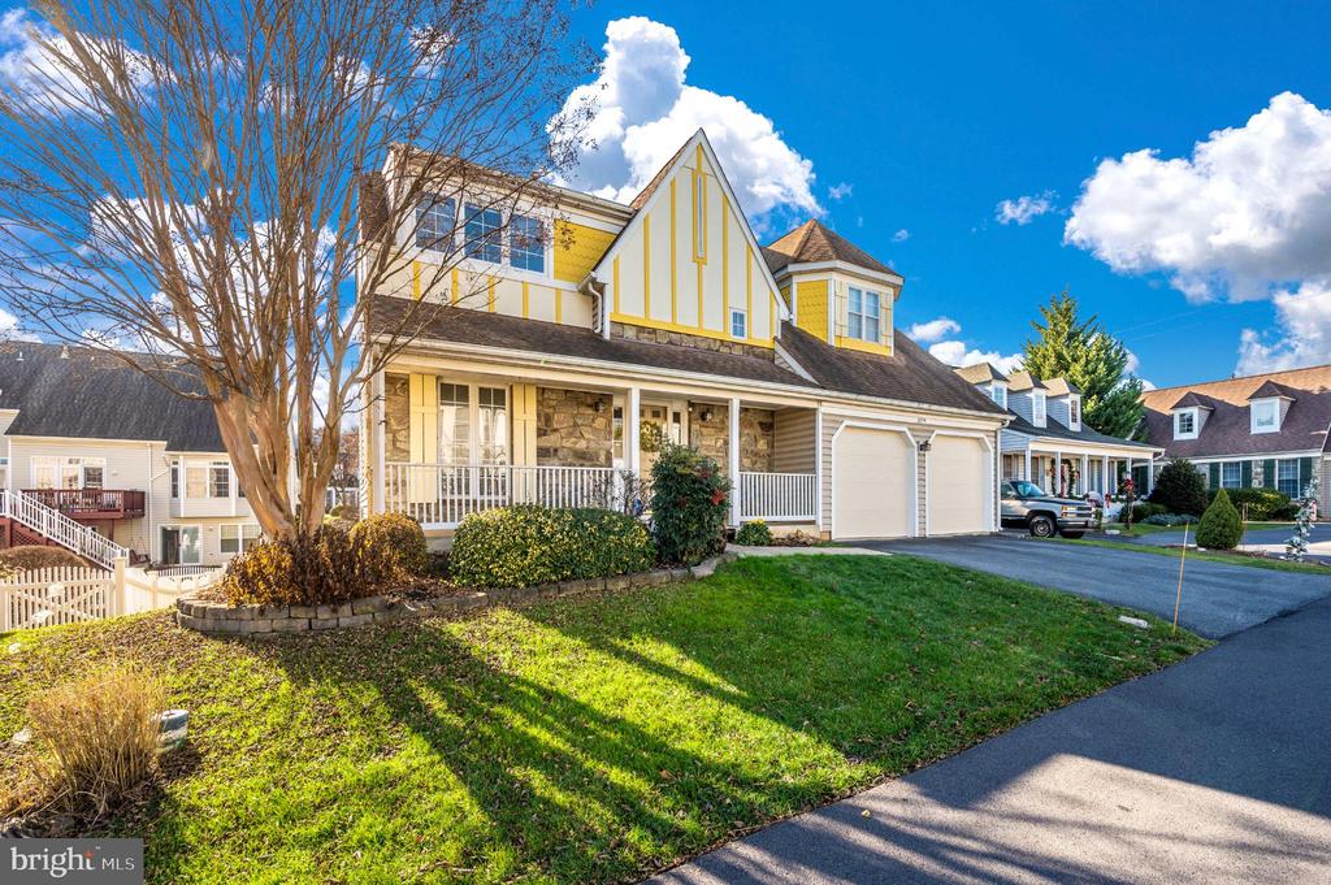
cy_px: 442
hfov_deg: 104.3
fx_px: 517
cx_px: 666
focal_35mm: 14
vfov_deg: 81.1
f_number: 8
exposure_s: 1/50
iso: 50
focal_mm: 14
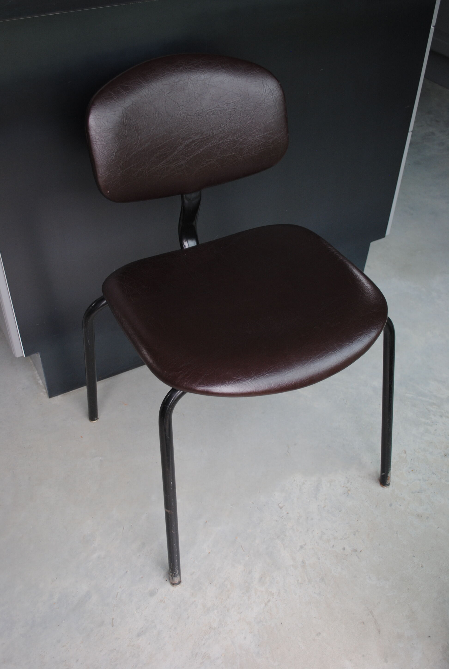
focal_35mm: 33
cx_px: 224
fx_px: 614
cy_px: 334
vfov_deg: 57.1
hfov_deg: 40.1
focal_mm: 22
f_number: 4
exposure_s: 1/40
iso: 200
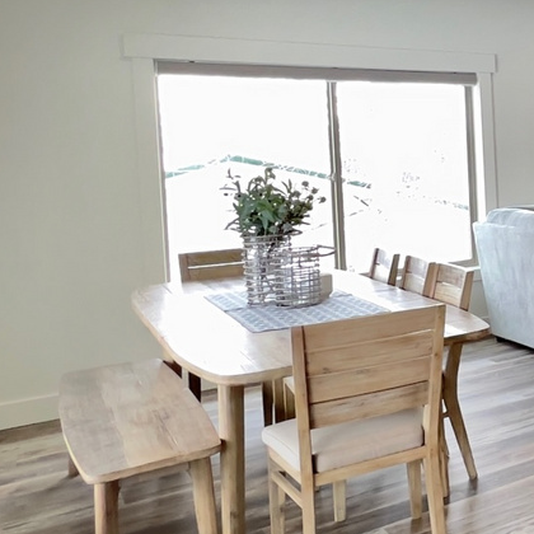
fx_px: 733
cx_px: 901
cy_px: 165
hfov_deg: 24.3
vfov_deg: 39.4
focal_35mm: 42
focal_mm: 1.57
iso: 160
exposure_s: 1/63
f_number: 1.8
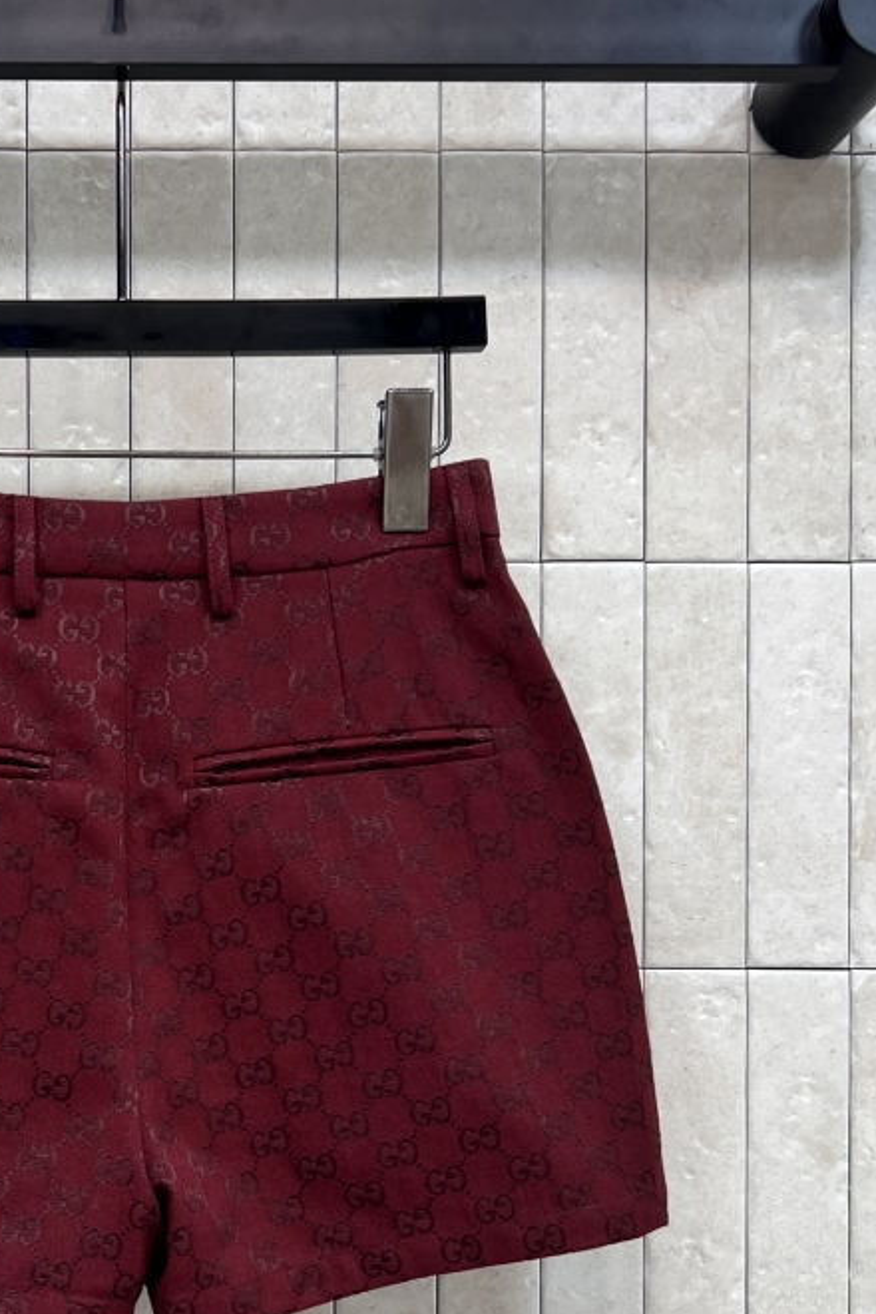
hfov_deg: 22.4
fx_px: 2153
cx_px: 90
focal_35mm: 59
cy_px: 908
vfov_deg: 33.5
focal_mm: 5.7
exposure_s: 1/127
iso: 32
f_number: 1.5
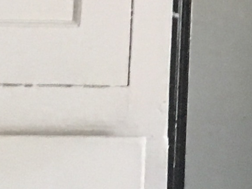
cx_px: 383
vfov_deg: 7.0
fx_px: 1485
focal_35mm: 204
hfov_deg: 9.4
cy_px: -191
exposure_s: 1/30
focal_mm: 4.15
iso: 160
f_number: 2.2
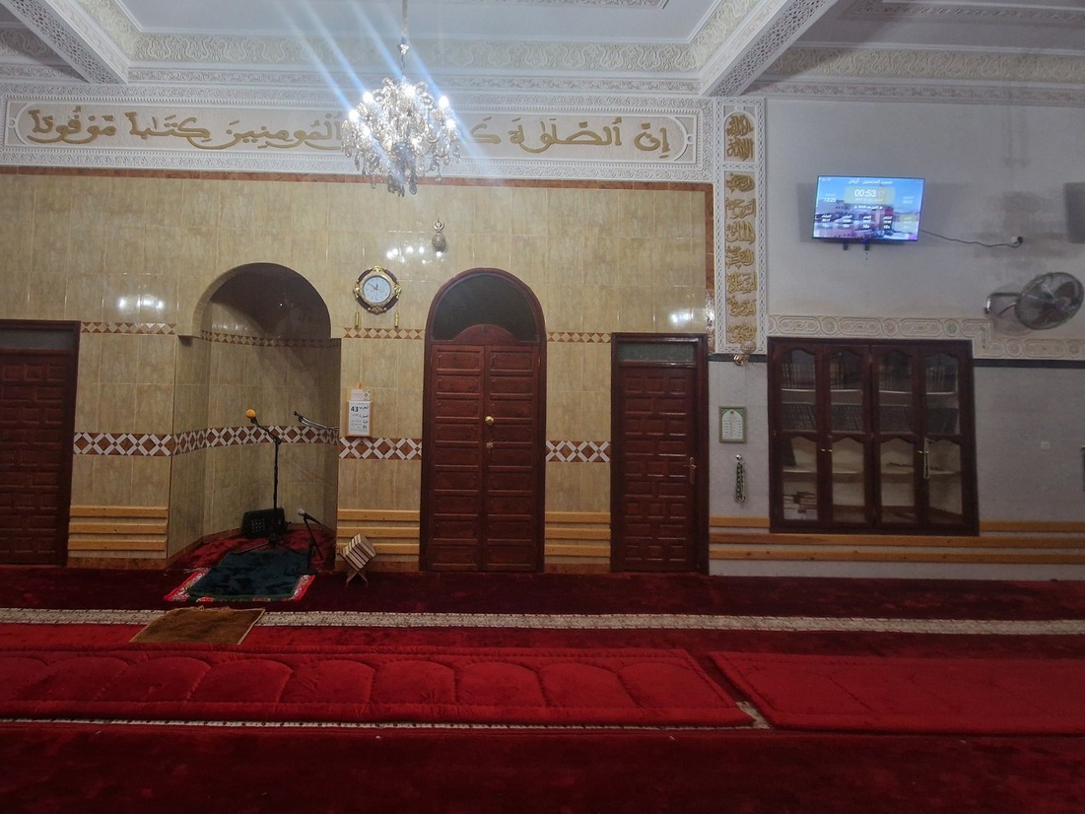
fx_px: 533
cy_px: 349
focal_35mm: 17
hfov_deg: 89.9
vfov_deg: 74.3
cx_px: 435
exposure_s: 1/33
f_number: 2.2
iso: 500
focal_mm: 2.2
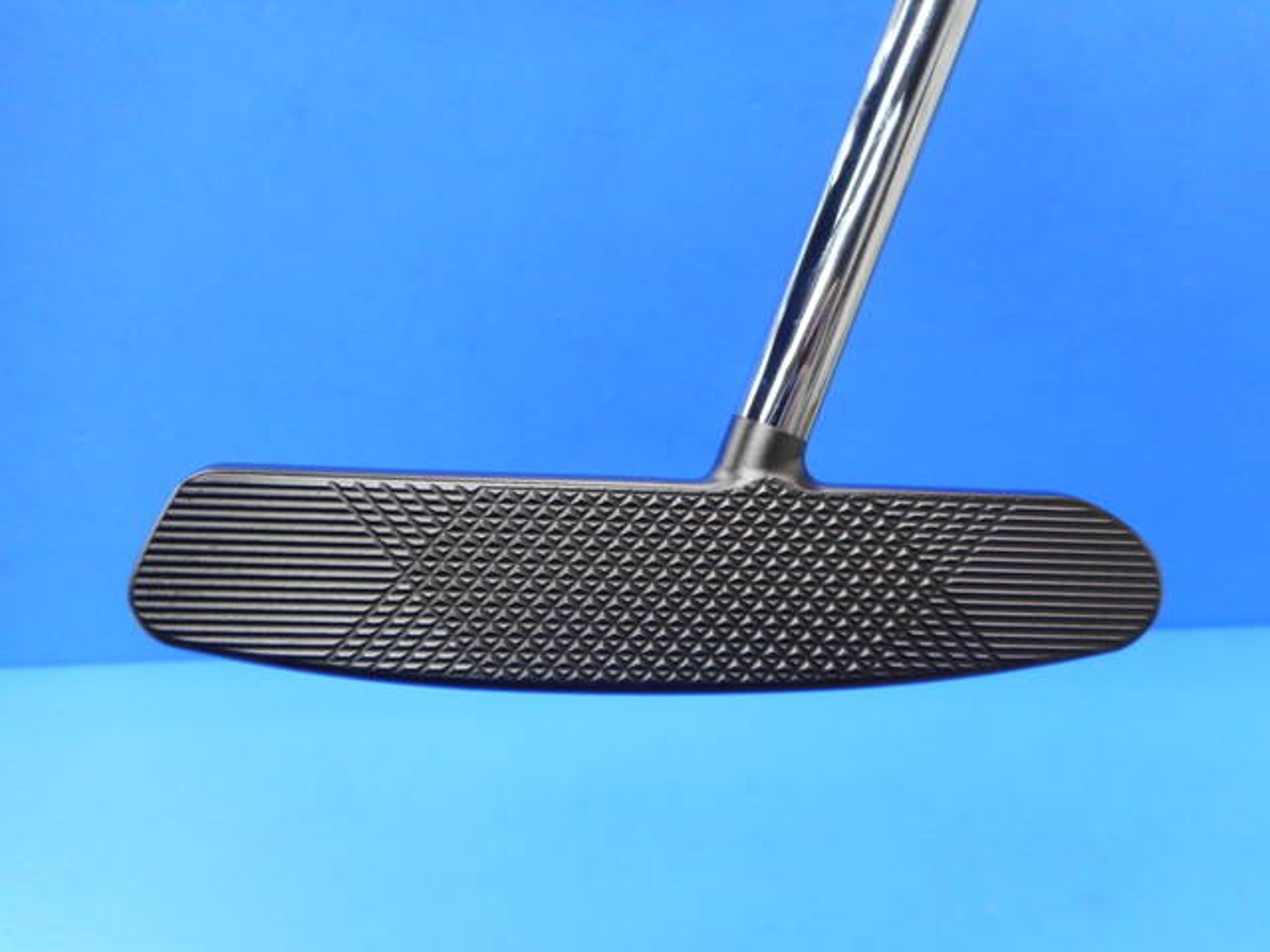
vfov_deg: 54.9
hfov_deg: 69.4
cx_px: 635
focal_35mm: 25
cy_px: 476
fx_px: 917
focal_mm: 4.5
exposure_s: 1/30
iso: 180
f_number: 3.7
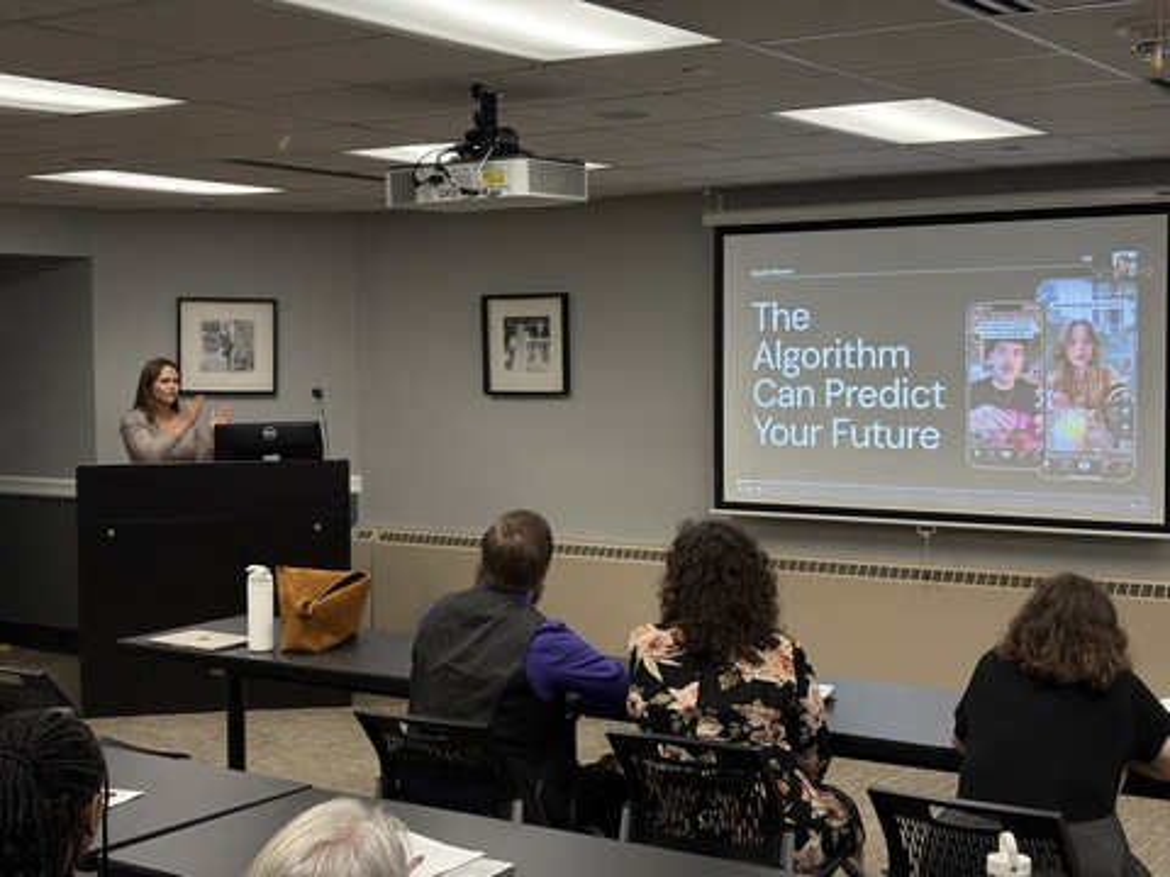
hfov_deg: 36.8
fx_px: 1758
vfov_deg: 28.0
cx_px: 585
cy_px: 438
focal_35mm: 52
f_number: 1.6
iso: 125
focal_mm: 5.96
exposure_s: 1/60
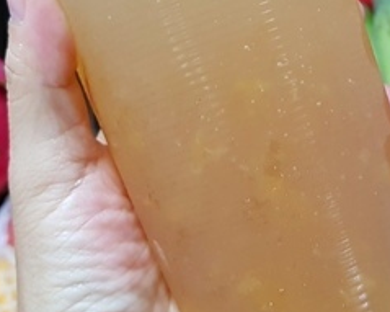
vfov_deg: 22.6
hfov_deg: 28.0
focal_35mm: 67
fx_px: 773
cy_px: 86
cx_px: 282
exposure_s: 1/60
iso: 200
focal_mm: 4.3
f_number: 1.7
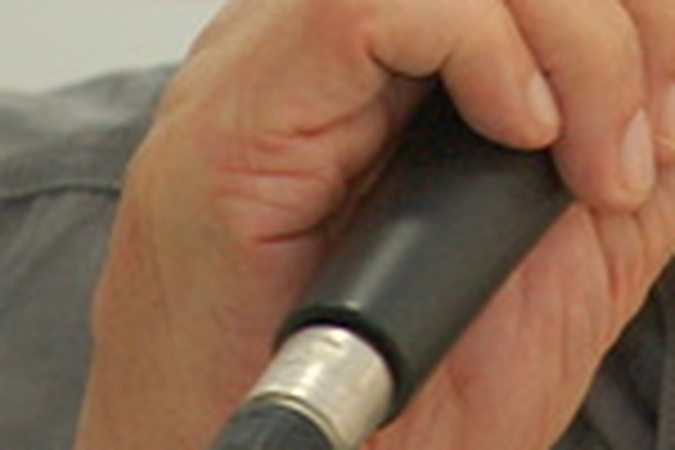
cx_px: 760
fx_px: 23649
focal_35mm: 1261
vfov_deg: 1.1
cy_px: -418
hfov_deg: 1.6
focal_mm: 175
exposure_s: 1/60
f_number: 5.6
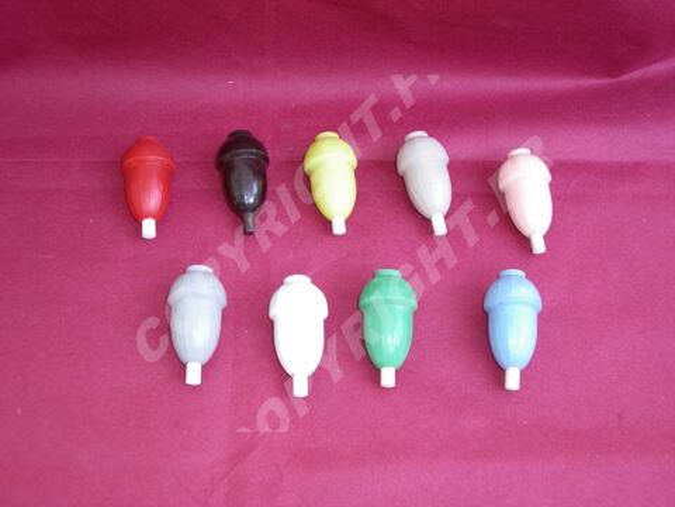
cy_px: 254
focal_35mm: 46
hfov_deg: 41.2
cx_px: 338
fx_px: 897
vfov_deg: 31.5
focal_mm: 7.6
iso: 125
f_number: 3
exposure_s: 1/50
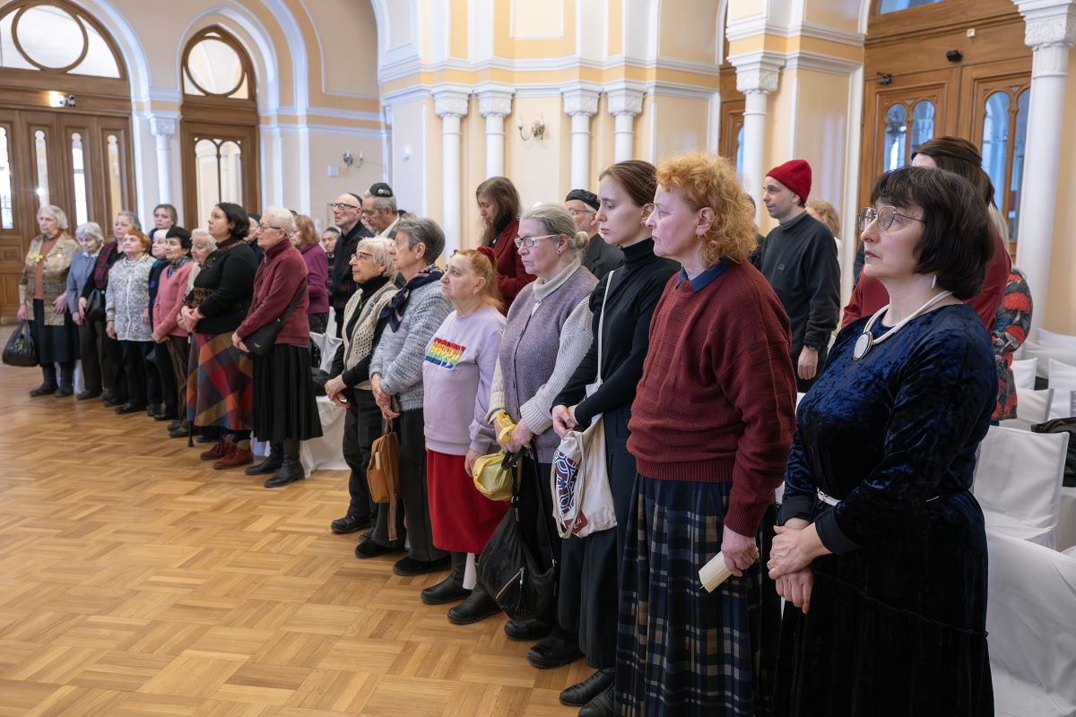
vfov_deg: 43.6
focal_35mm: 30
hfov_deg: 61.9
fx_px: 897
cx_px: 538
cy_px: 358
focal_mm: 30
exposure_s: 1/100
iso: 10000
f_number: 5
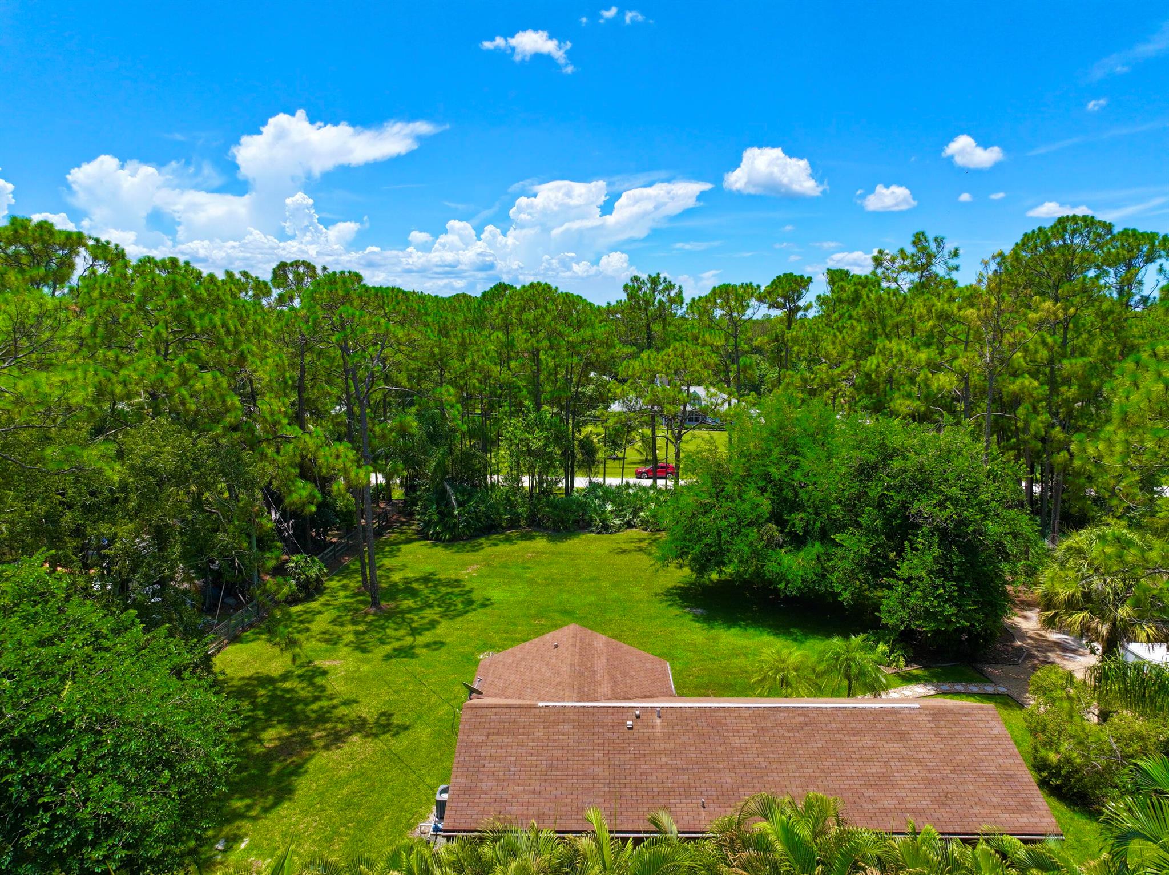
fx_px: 810
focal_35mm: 24
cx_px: 584
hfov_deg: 71.6
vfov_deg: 56.8
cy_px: 438
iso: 120
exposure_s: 1/2500
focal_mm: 12.29
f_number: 2.8
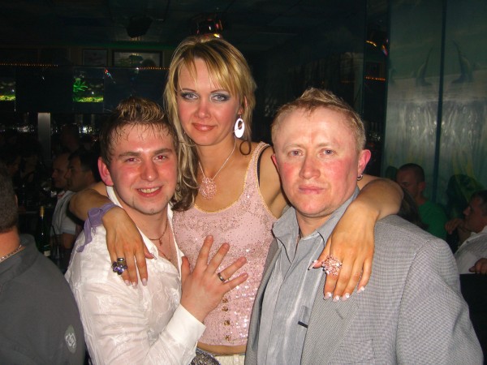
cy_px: 182
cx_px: 244
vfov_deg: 37.7
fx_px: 535
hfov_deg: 49.0
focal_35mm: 38
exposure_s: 1/60
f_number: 2.8
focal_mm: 7.9
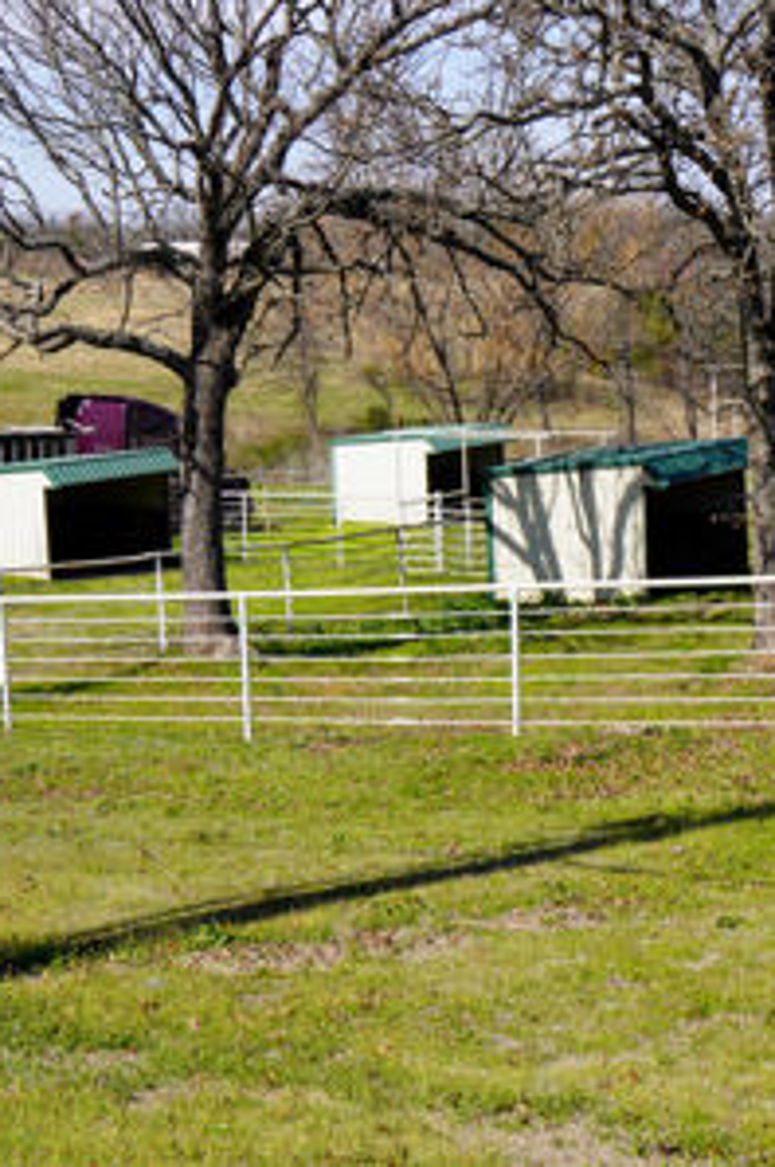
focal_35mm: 66
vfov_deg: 30.7
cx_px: 517
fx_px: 2128
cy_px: 584
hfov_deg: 20.6
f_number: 9
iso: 100
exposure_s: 1/125
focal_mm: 29
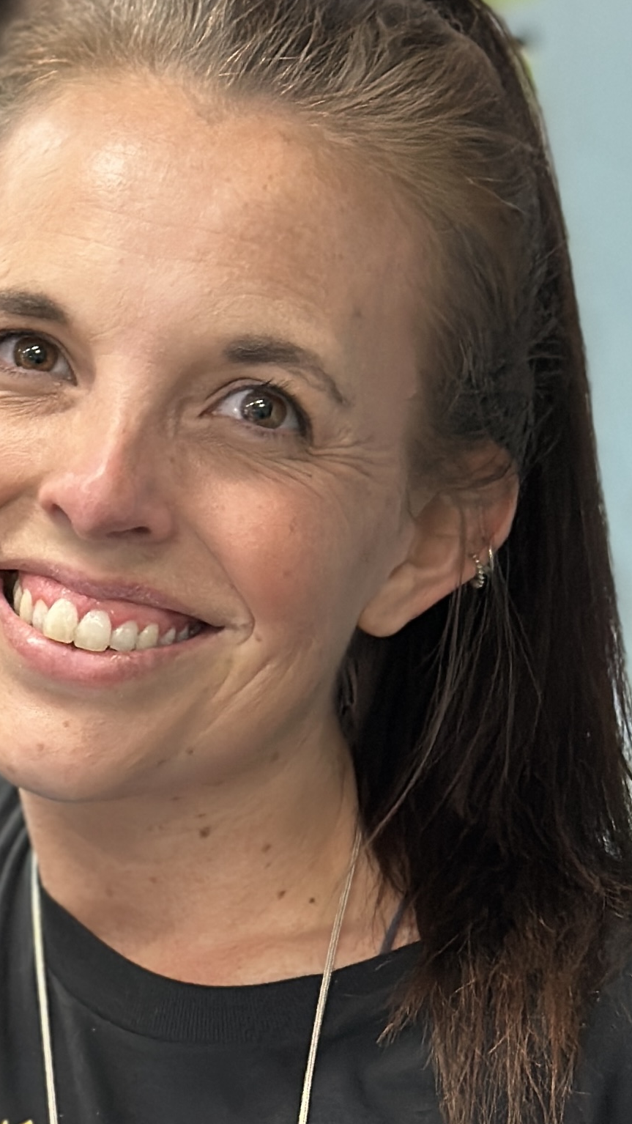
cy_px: 1053
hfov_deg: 9.3
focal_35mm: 128
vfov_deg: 16.5
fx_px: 3813
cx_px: -262
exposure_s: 1/40
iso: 320
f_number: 1.78
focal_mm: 6.86
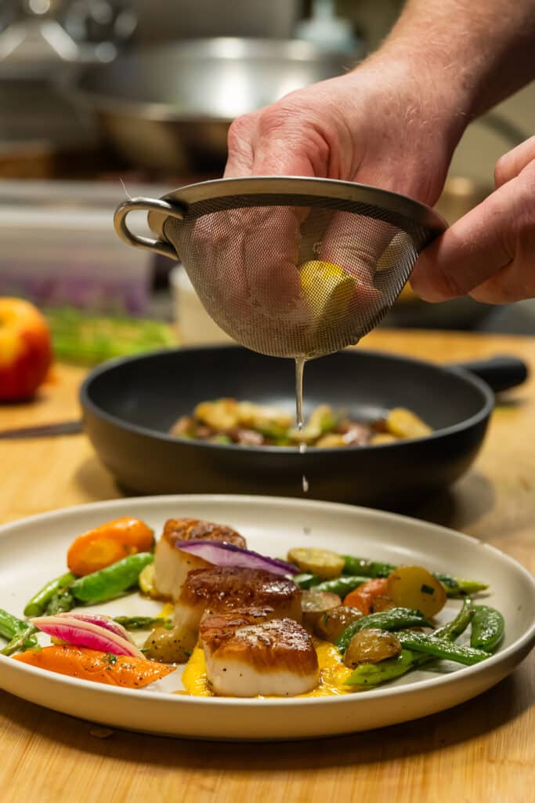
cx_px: 268
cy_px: 402
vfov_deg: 28.8
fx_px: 1560
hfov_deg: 19.5
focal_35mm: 70
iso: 1600
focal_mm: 70
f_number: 4
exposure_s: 1/160
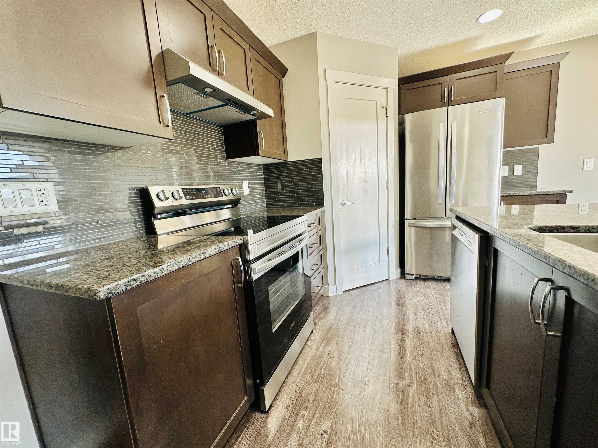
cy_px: 224
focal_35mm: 14
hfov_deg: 102.1
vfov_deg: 85.7
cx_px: 299
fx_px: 242
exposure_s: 1/120
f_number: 2.2
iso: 125
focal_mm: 2.22
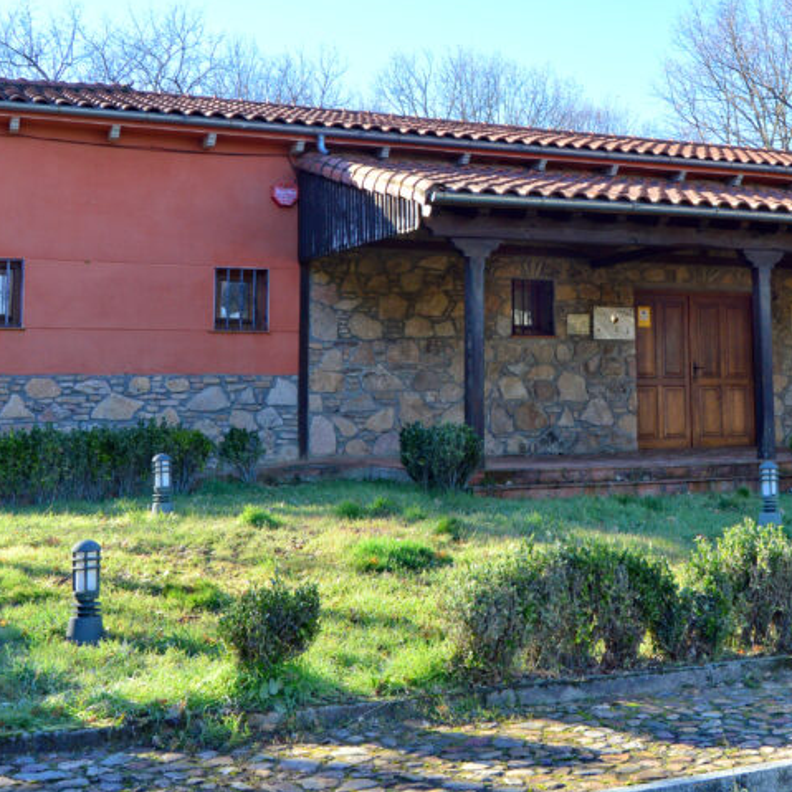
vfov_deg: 34.2
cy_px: 237
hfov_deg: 34.0
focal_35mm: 49
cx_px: 587
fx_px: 1268
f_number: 7.1
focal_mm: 18
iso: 200
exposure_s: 1/160
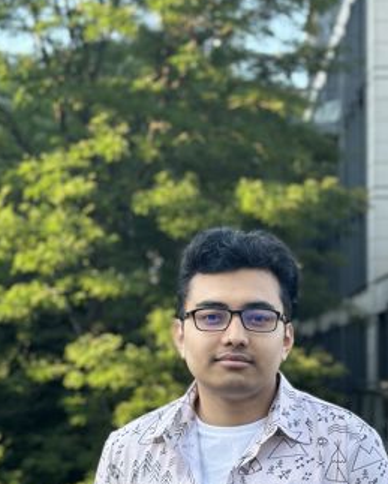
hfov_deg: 18.0
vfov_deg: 22.1
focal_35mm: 85
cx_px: 274
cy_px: 395
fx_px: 1218
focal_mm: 6.86
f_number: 1.78
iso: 80
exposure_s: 1/417
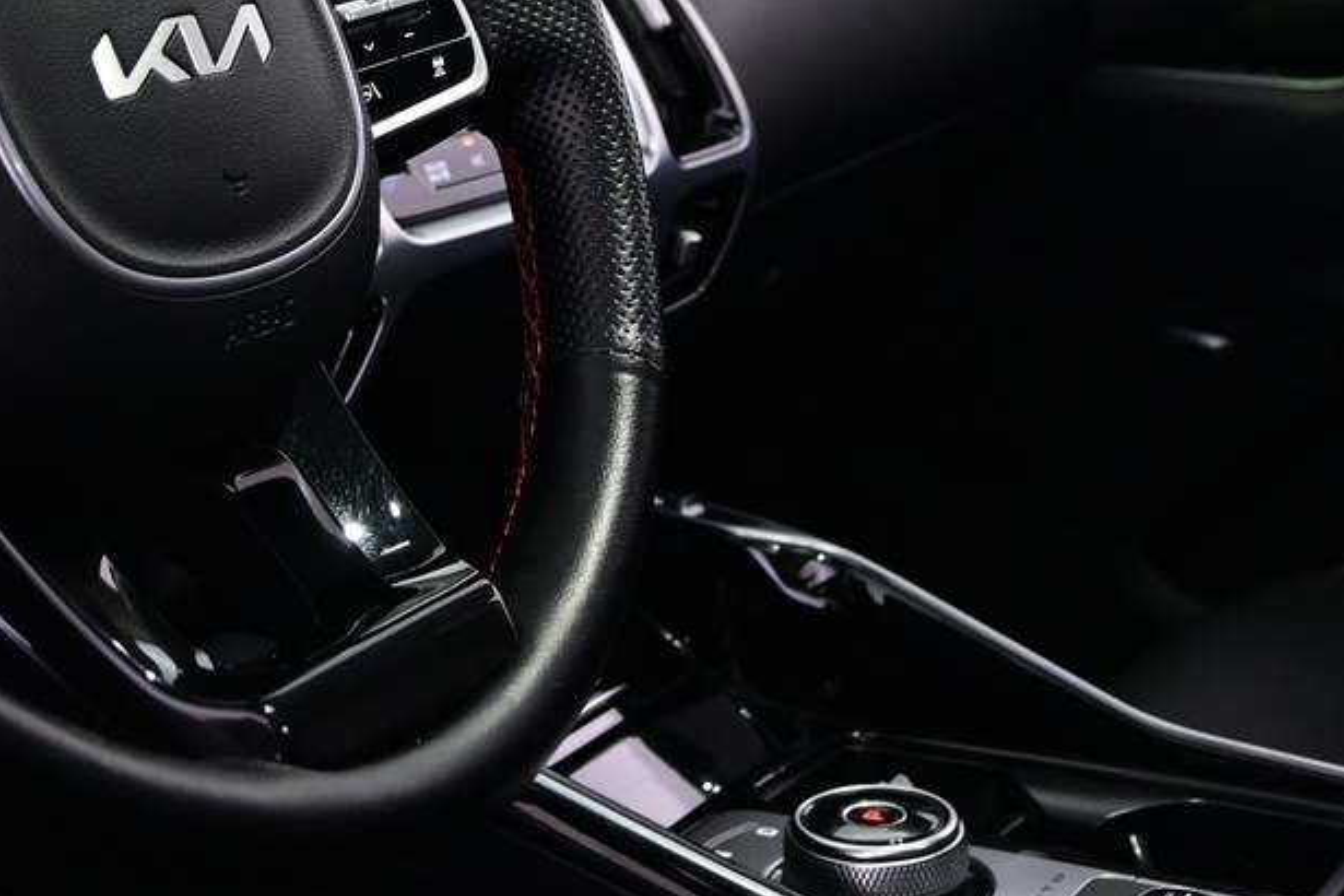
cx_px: 472
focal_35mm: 79
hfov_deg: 25.6
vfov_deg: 17.2
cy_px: 194
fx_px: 2949
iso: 1250
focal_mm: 20
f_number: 3.8
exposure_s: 1/30
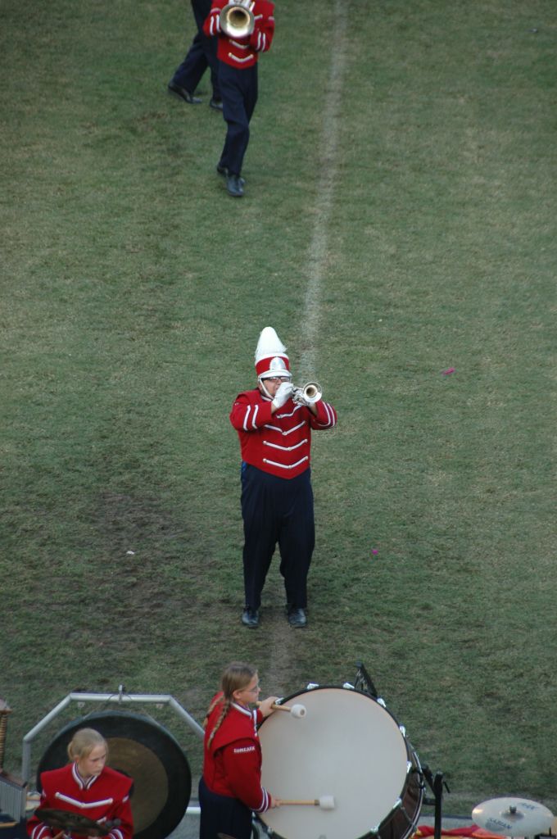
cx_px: 278
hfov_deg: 4.6
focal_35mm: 300
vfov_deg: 6.9
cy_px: 420
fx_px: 6981
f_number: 5.6
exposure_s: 1/100
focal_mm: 200
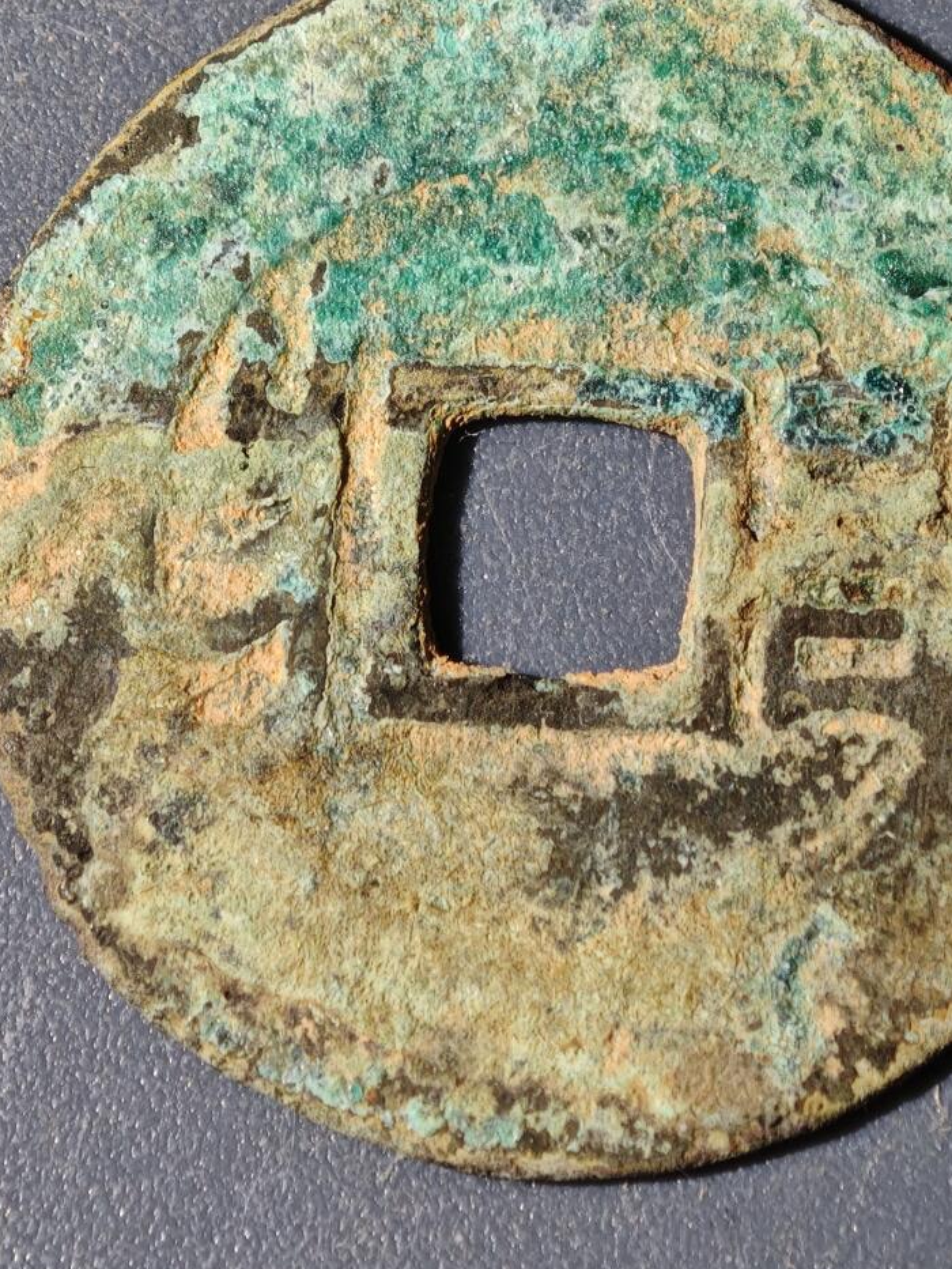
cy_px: 461
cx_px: 602
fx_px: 6012
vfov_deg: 12.0
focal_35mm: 164
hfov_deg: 9.0
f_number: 2
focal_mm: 9
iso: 250
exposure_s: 1/100
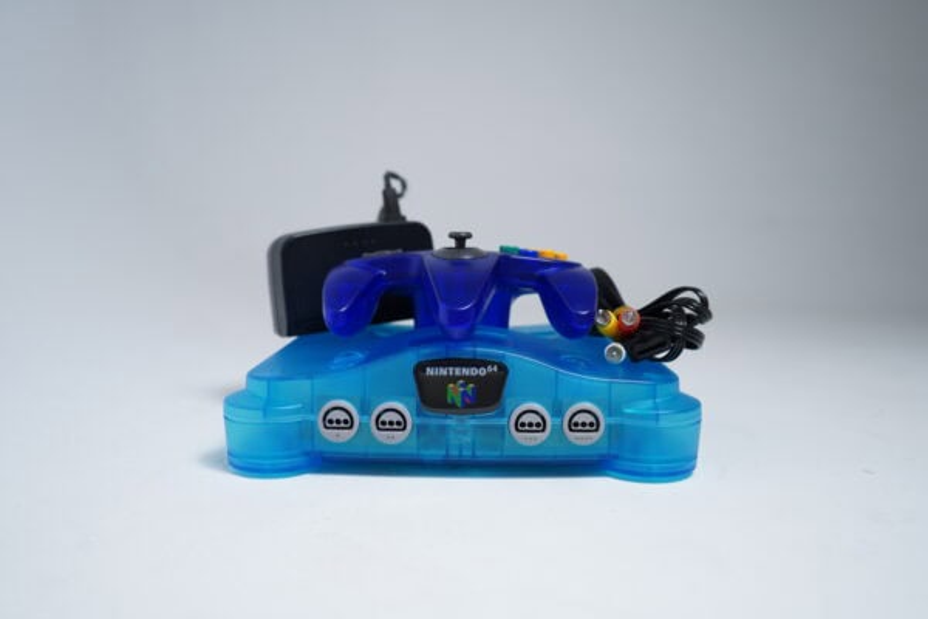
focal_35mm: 32
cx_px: 464
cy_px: 310
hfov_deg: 58.7
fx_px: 825
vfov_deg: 41.1
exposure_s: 1/30
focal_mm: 32
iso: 200
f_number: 4
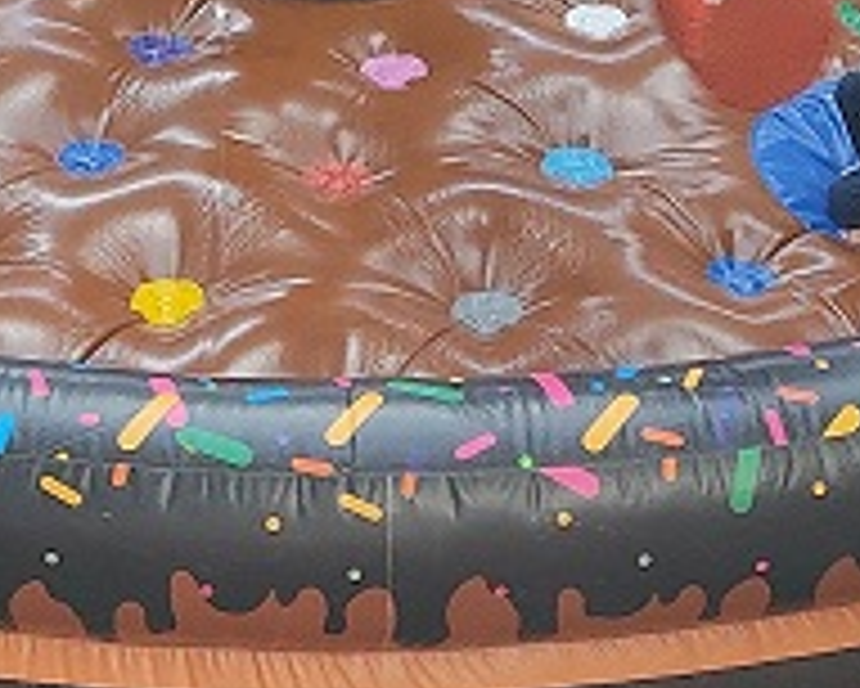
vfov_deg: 10.5
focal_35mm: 133
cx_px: 365
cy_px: -751
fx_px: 3387
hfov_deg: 14.5
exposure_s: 1/60
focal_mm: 4.74
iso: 145
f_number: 1.79
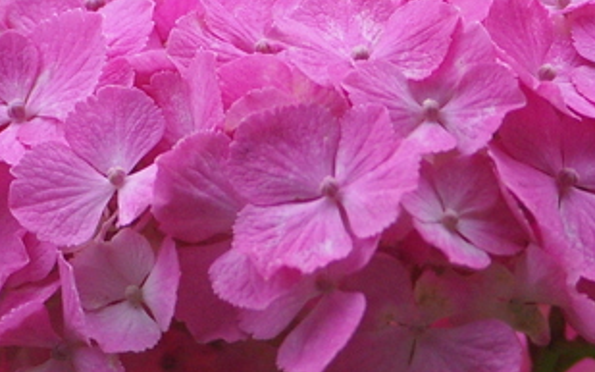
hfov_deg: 4.0
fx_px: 8604
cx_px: 87
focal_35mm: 531
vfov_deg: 2.5
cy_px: 131
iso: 800
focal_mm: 105
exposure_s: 1/180
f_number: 5.6
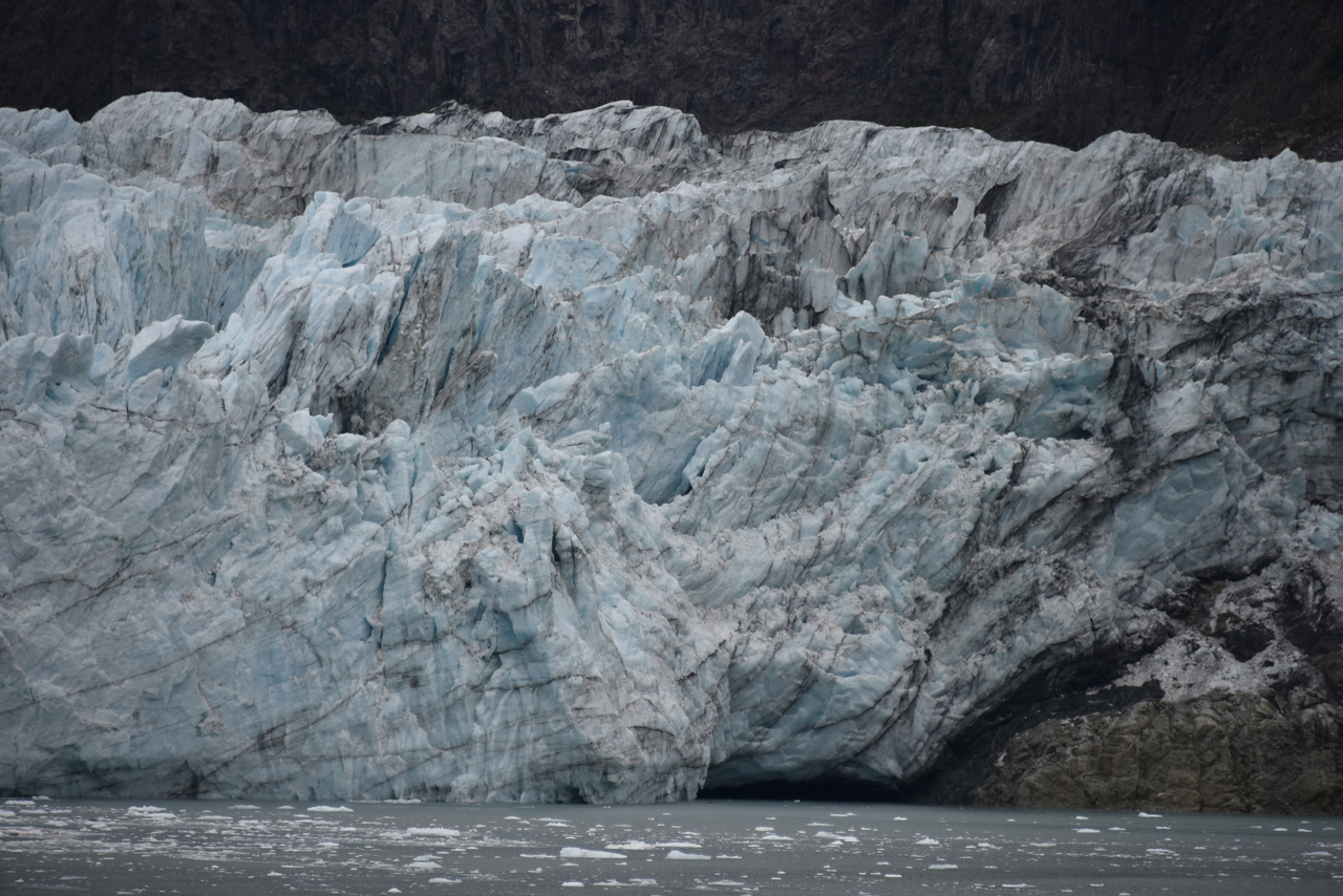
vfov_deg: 6.0
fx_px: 8582
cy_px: 448
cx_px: 672
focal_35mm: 230
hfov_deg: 8.9
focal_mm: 230
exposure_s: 1/500
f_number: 5.6
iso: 250
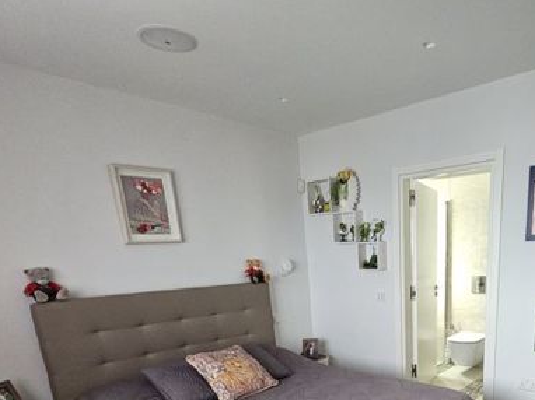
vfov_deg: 49.9
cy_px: 366
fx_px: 371
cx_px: 375
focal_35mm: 24
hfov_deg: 68.7
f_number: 2.2
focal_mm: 2.2
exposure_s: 1/77
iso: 400
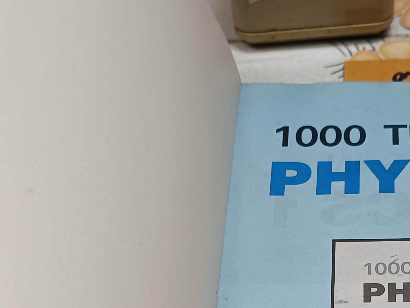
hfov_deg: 27.2
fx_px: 829
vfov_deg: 19.7
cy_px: 375
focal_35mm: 70
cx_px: 327
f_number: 1.7
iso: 863
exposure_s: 1/33.3
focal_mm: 5.31
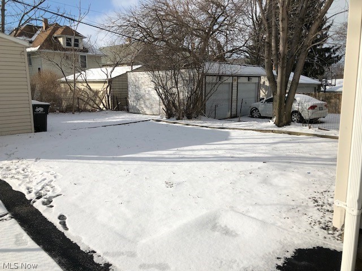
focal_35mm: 28
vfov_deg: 49.7
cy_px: 136
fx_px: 293
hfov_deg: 63.4
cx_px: 181
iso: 25
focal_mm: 4
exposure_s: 1/5405
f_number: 1.8
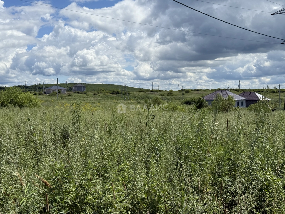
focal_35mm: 48
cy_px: 107
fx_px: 395
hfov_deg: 39.6
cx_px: 142
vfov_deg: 30.3
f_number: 1.78
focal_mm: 6.76
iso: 64
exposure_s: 1/8772
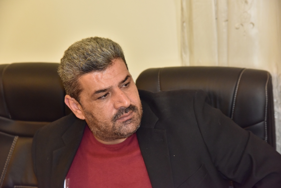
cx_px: 140
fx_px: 640
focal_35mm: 82
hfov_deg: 24.8
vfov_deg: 16.7
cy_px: 94
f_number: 6.3
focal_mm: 82
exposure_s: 1/160
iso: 2500
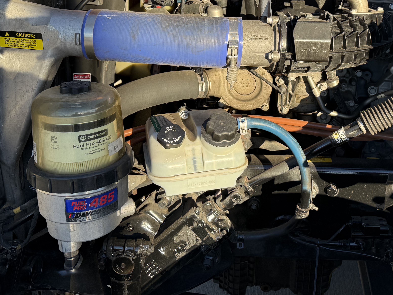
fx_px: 500
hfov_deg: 42.5
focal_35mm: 44
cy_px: 46
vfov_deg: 31.7
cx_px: 252
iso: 100
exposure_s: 1/1250
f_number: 1.78
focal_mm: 6.76
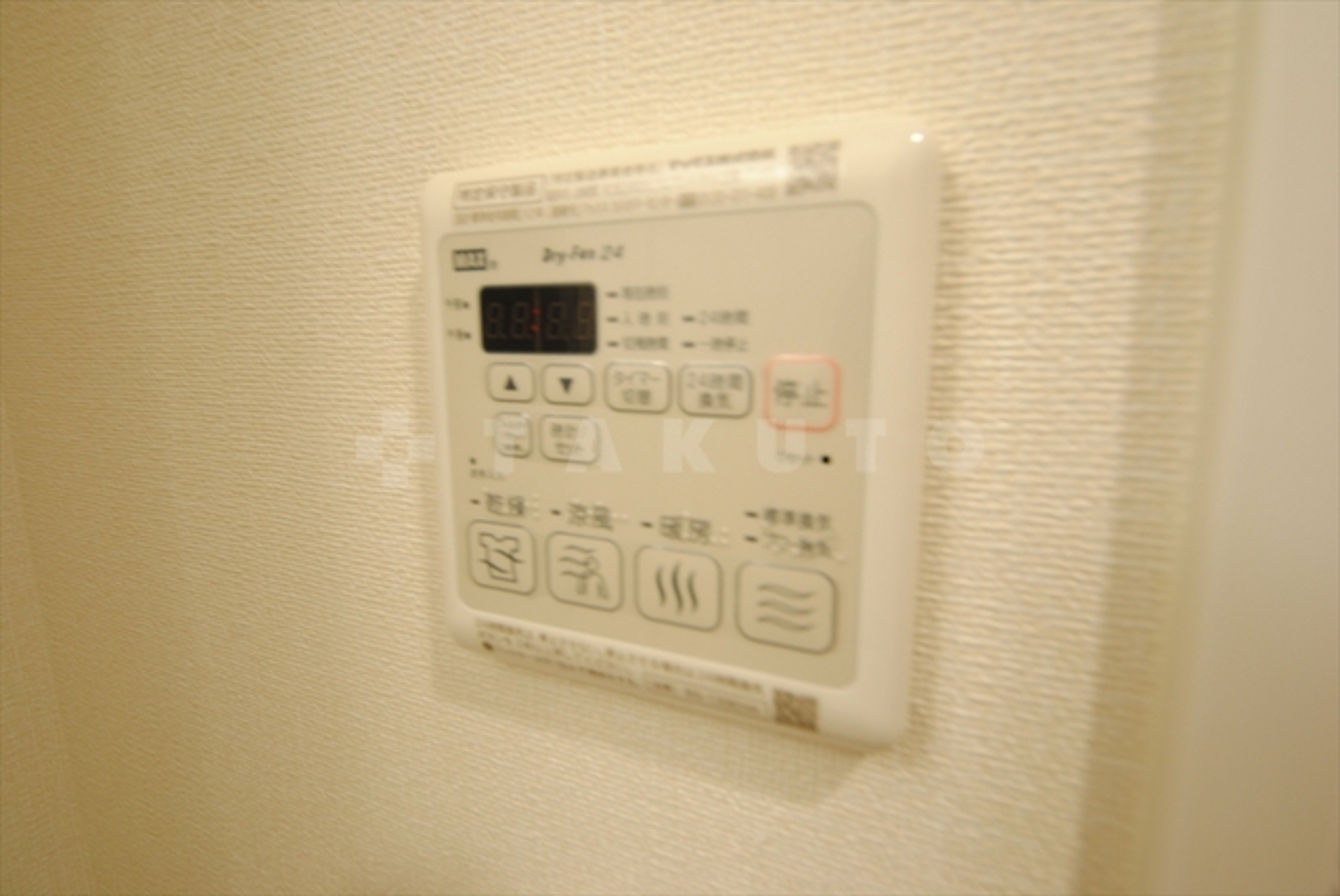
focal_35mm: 20
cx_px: 670
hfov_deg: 85.4
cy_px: 448
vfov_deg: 63.3
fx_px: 726
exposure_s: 1/5
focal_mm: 13
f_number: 5
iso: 100
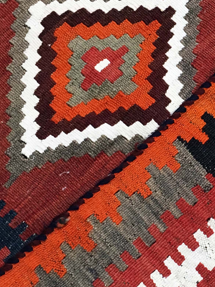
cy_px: 149
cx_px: 243
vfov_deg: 26.0
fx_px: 621
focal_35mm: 75
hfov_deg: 18.8
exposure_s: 1/33
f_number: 2.2
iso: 64
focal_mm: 4.15
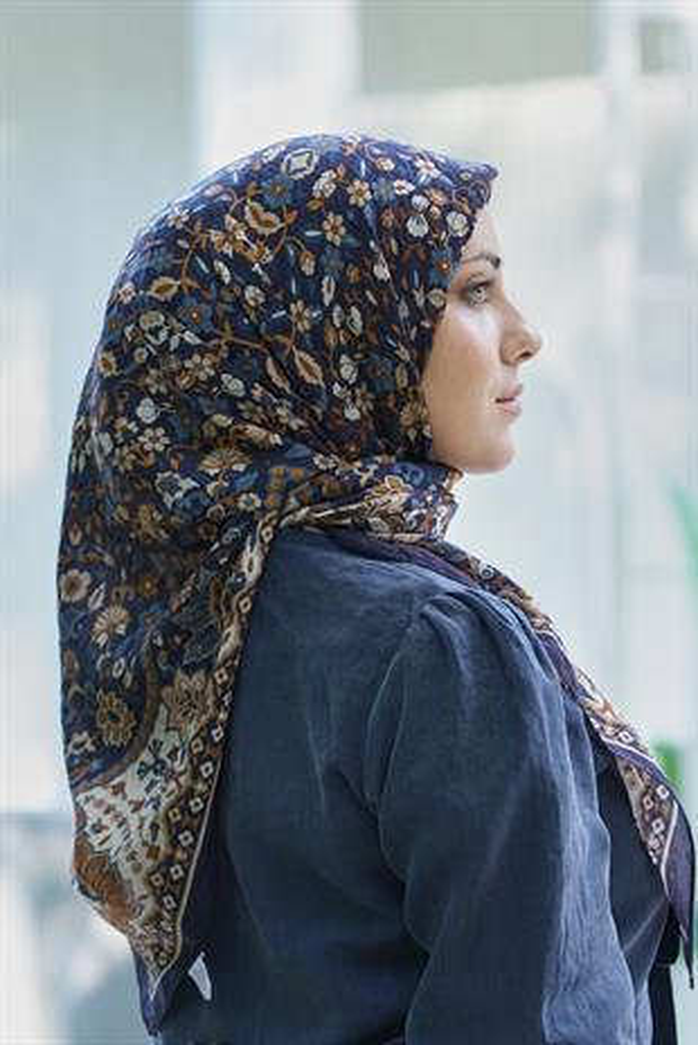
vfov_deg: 17.1
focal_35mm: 120
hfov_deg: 11.4
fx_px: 3485
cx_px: 349
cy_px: 522
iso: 500
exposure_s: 1/125
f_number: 5
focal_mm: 120
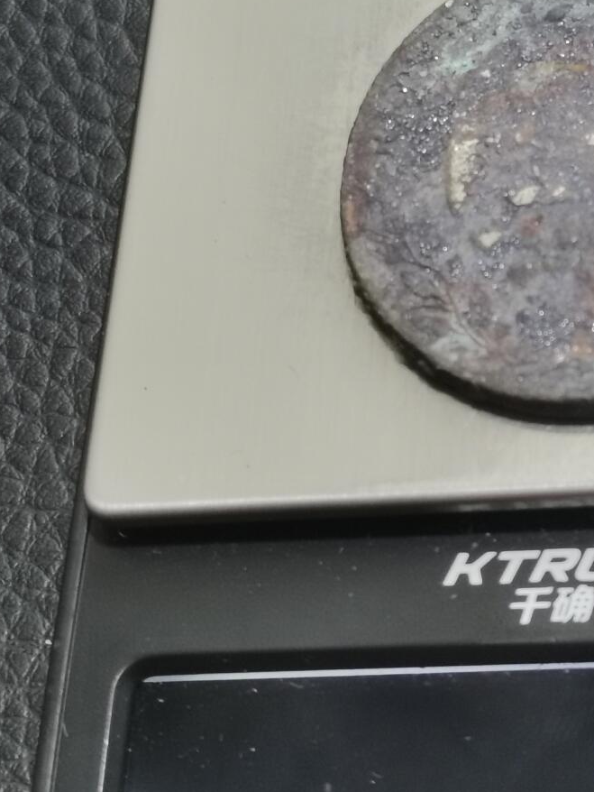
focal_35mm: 123
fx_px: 2813
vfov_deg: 15.9
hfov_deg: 11.9
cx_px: 581
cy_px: 208
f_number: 1.8
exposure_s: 1/100
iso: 125
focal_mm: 5.58
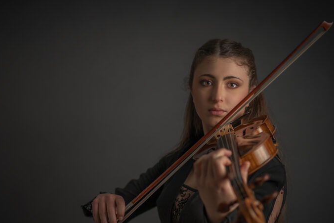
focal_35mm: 53
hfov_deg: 37.4
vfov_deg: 25.4
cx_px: 136
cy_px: 149
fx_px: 492
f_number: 1.8
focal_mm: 35
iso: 100
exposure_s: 1/250
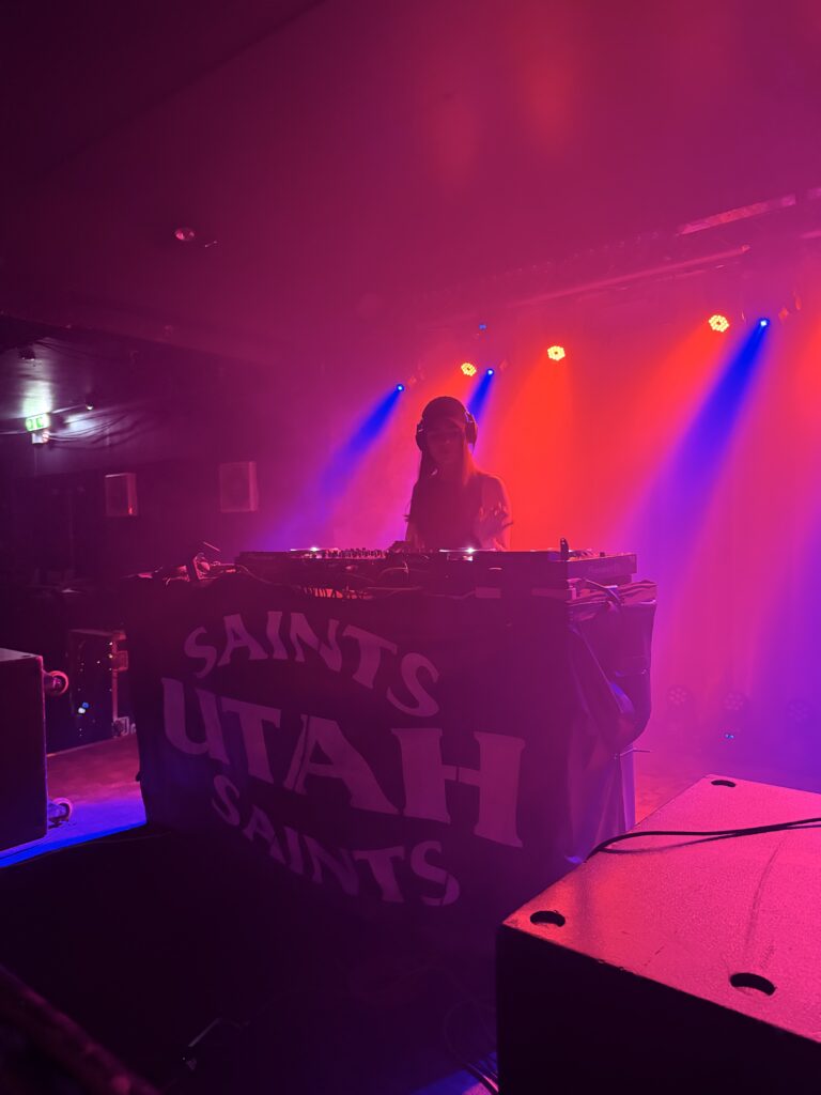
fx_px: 759
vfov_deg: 71.6
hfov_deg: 56.8
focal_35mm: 24
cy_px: 548
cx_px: 410
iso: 800
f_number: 1.78
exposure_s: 1/50
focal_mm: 6.76
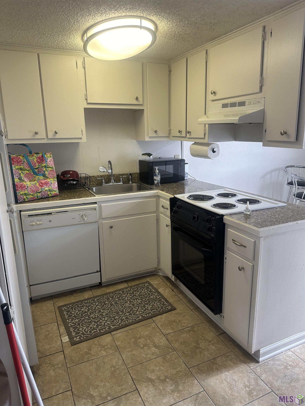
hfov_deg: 56.8
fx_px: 282
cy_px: 203
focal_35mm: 24
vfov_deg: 71.6
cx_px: 152
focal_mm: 6.86
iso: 125
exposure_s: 1/60
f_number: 1.78
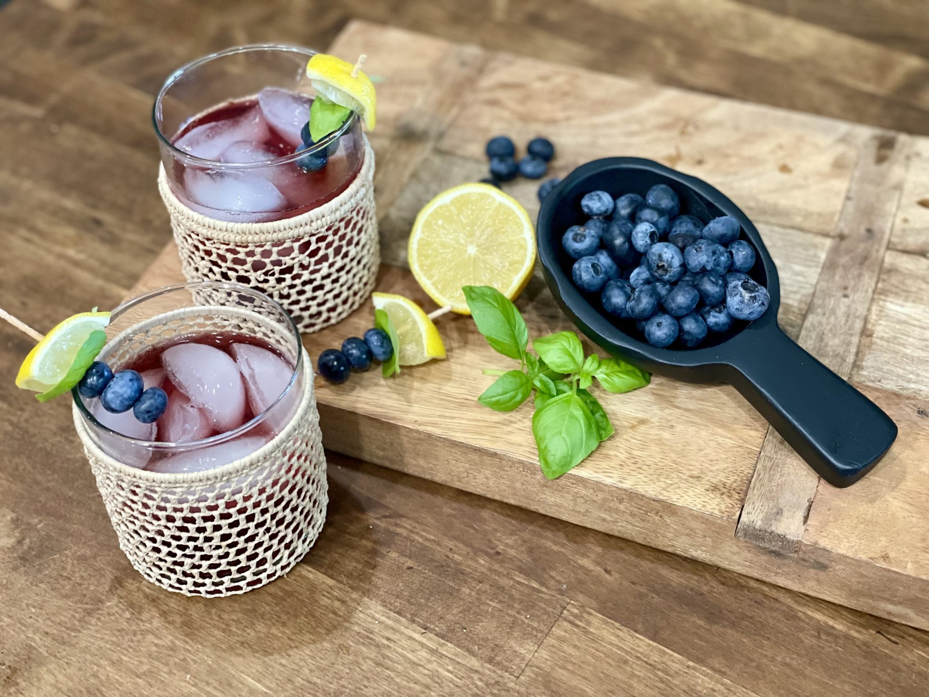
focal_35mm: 52
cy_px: 348
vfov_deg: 28.0
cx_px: 464
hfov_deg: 36.8
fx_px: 1396
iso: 400
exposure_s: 1/40
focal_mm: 6
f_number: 2
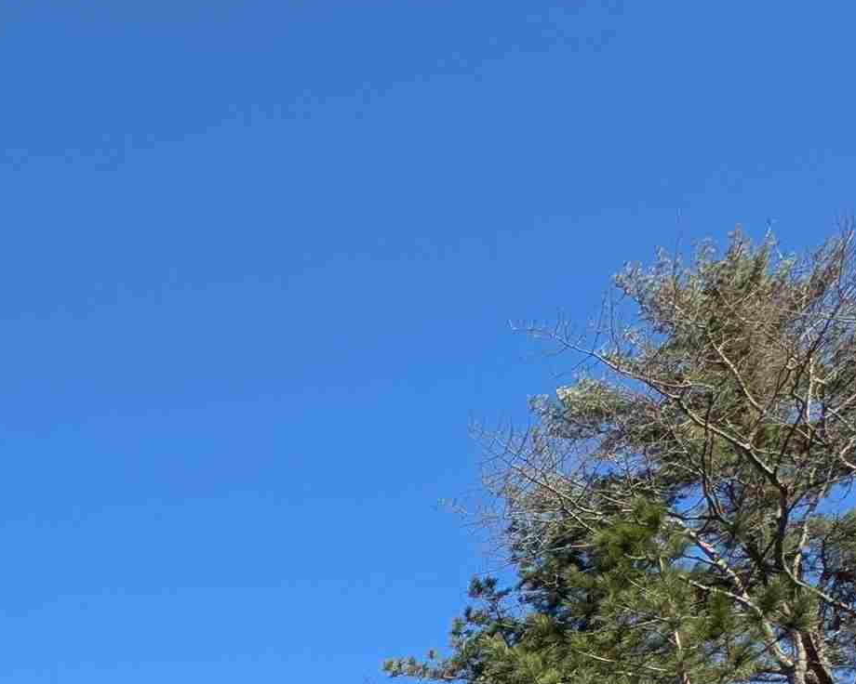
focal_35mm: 39
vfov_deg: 28.2
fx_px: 988
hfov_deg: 35.6
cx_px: -194
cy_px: 974
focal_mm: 2.23
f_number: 1.95
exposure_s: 1/1058
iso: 39
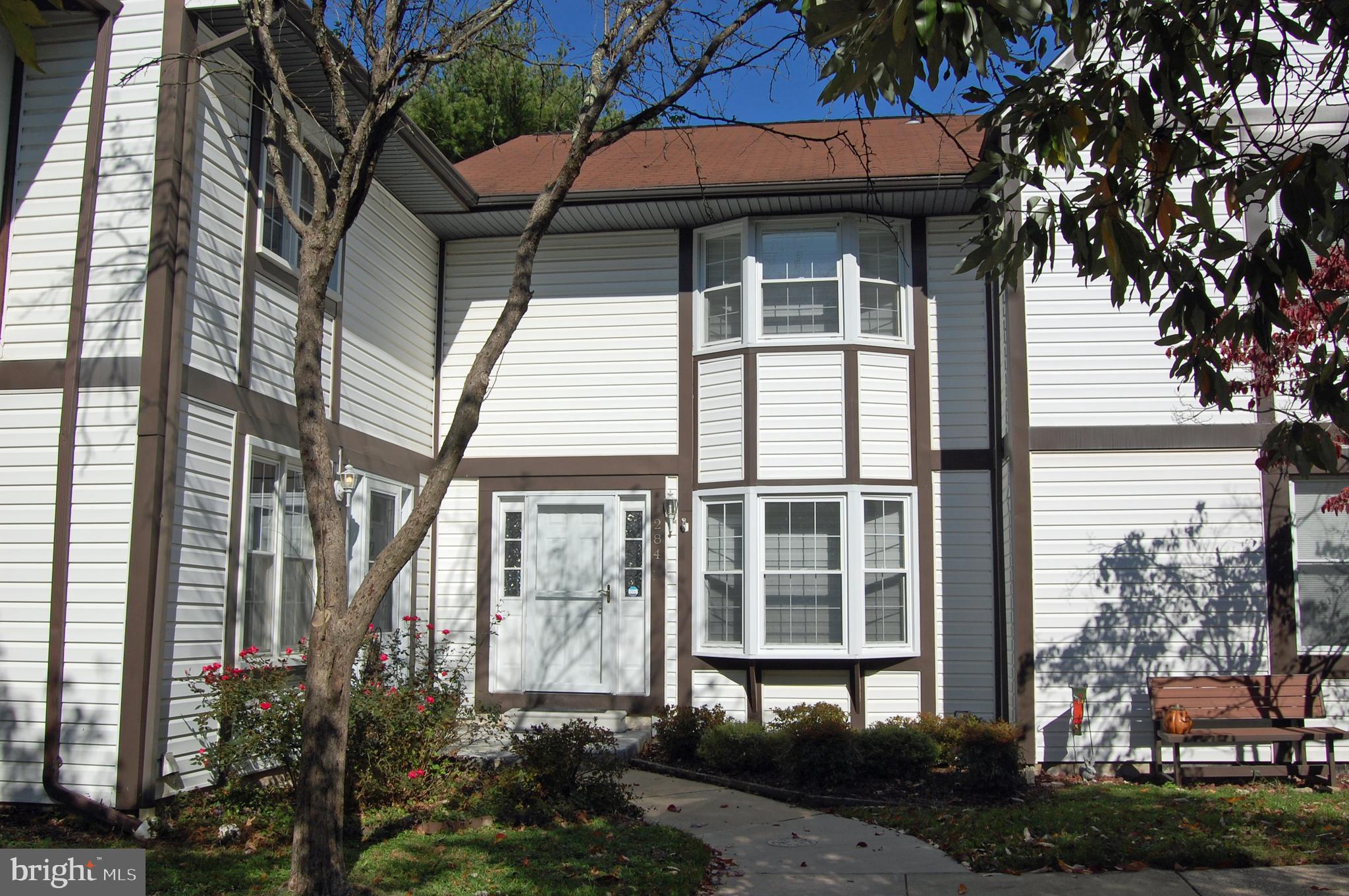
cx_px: 674
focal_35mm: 33
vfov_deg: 39.9
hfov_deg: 57.3
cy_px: 448
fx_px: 1235
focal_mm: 22
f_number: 11
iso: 200
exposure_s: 1/500
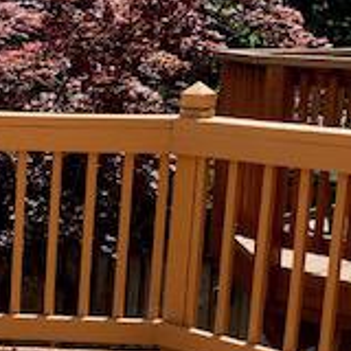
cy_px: 274
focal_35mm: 92
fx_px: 1055
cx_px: -15
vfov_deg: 18.7
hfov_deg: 18.3
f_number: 1.8
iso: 25
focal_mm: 4.25
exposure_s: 1/1560
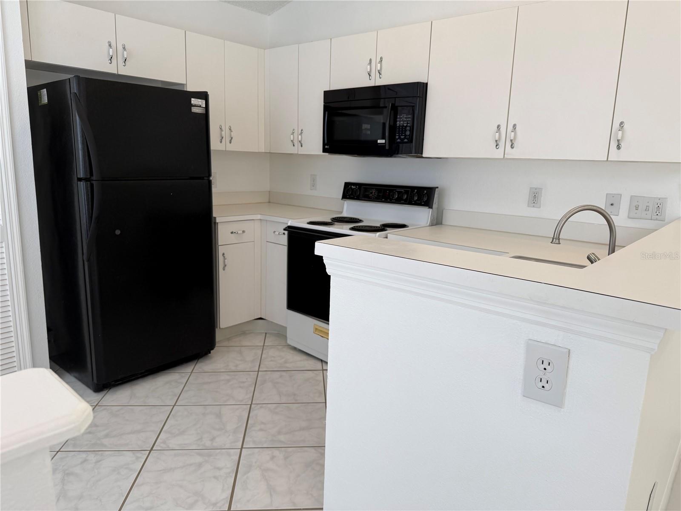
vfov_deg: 56.8
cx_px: 340
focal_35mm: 24
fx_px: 472
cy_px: 256
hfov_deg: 71.6
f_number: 1.78
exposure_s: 1/120
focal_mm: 6.76
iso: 50
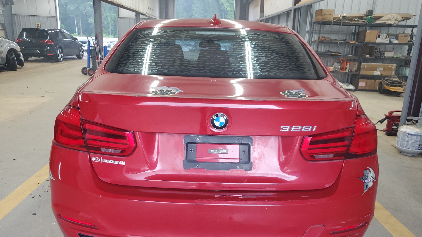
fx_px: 324
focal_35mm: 29
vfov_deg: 40.1
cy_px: 135
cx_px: 213
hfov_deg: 66.1
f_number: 1.5
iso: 90
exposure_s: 1/120
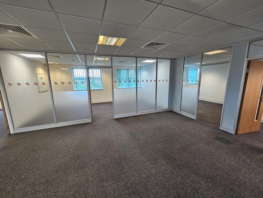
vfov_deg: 89.9
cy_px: 99
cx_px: 132
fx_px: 99
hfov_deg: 106.2
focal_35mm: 13
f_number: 2.2
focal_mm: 2.2
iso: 125
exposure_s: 1/50
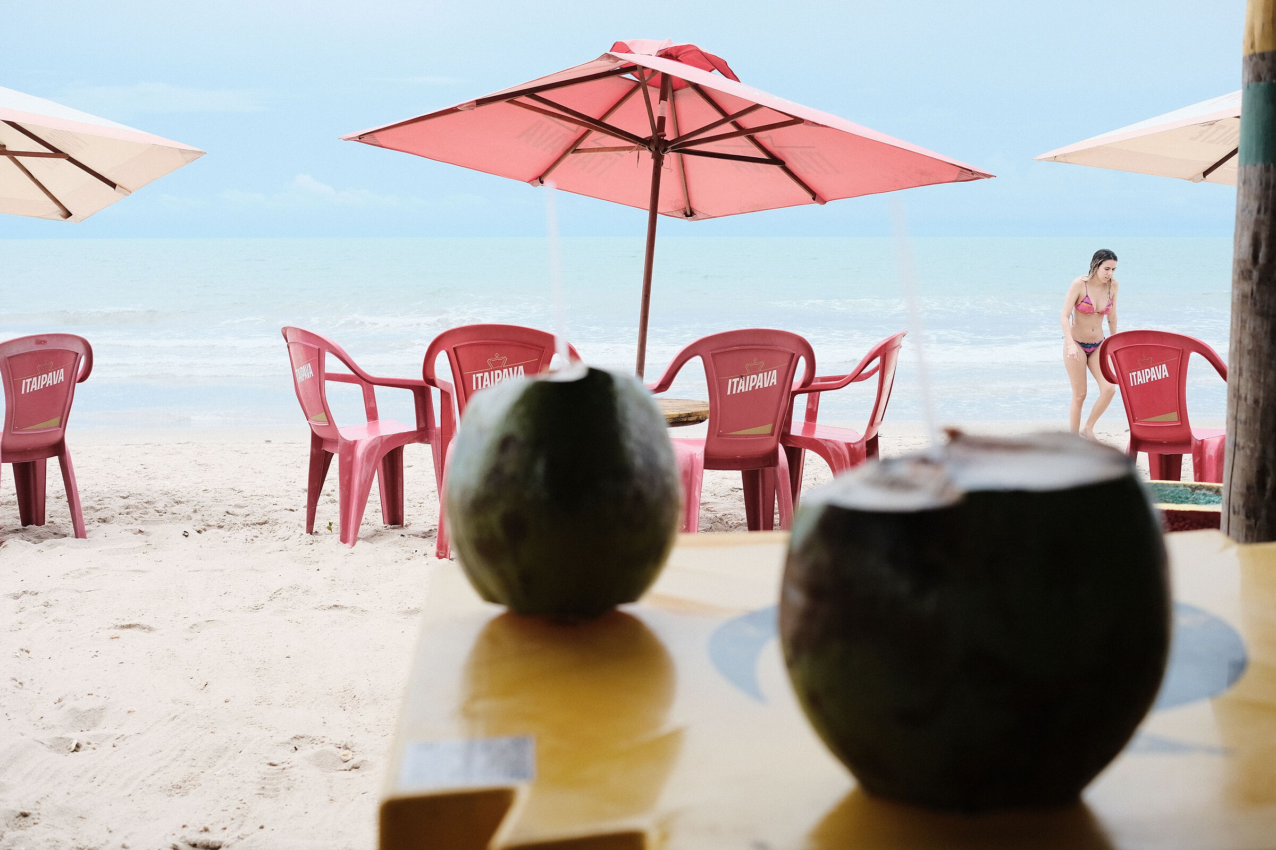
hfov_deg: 47.4
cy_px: 425
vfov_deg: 32.6
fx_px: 1453
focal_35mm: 41
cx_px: 638
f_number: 4.5
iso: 800
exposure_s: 1/2000
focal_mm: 27
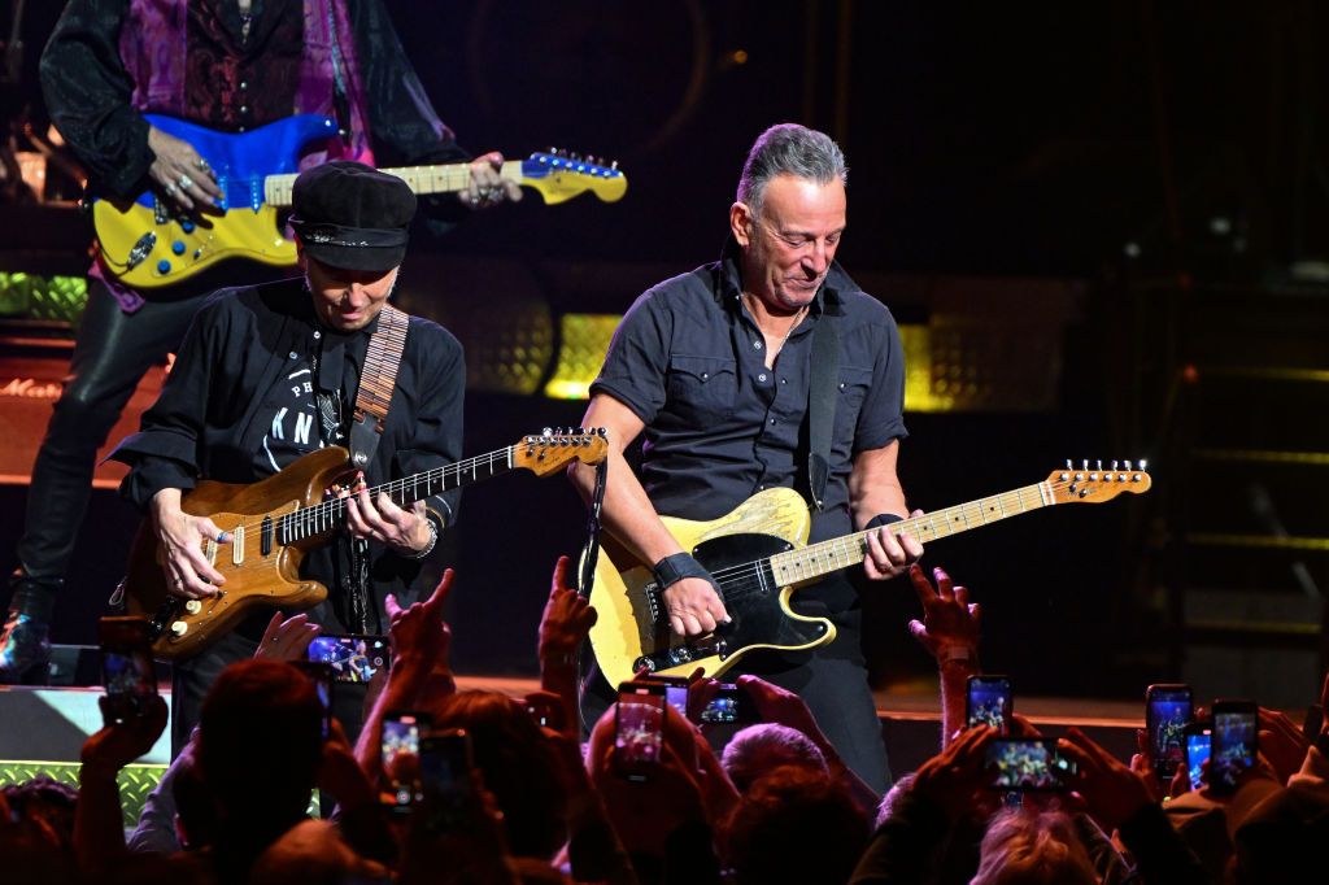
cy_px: 442
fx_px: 22695
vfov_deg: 2.2
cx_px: 664
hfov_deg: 3.4
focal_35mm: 615
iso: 3200
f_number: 5.6
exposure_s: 1/320
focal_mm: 410
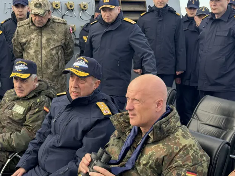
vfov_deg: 21.9
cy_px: 97
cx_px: 91
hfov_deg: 28.9
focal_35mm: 67
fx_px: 455
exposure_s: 1/685
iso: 64
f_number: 1.78
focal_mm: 6.76
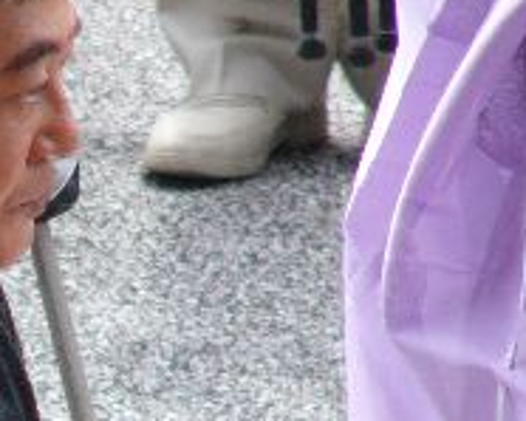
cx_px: -3
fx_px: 22382
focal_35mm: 1437
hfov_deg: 1.3
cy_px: 342
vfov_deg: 1.1
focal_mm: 71.2
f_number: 2.8
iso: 100
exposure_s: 1/800
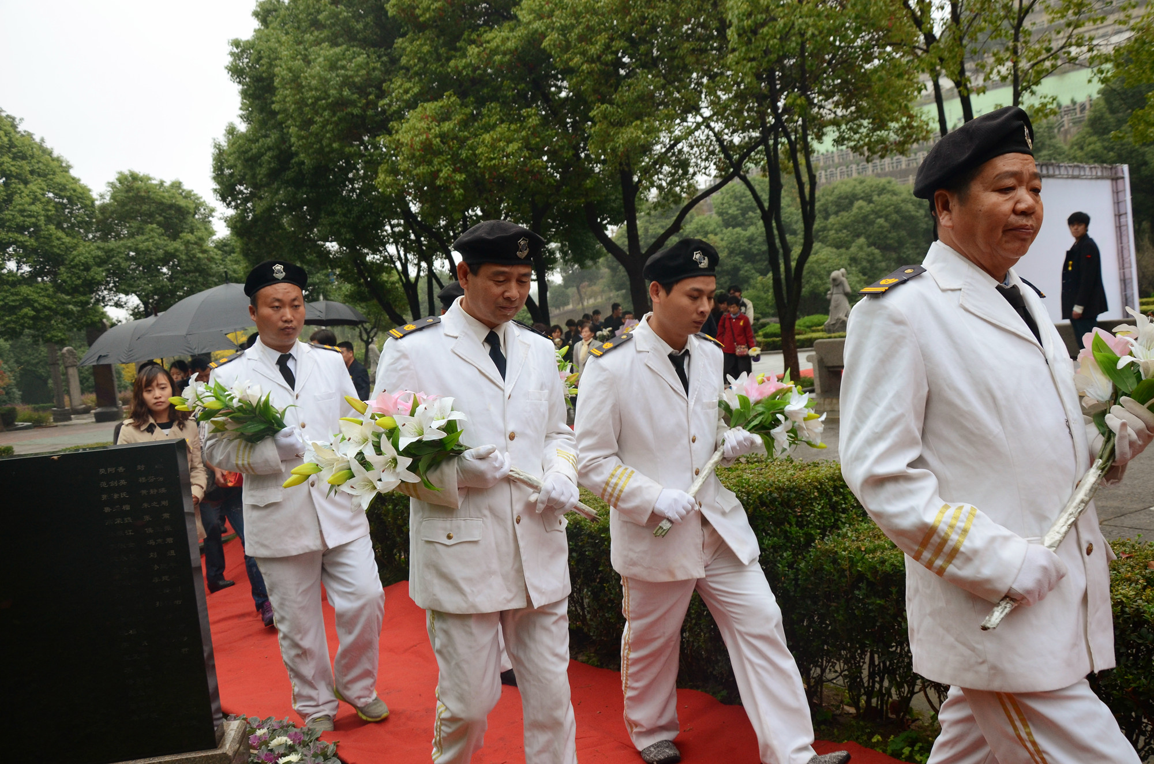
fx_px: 1008
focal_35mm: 32
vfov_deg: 41.5
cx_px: 577
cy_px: 382
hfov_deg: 59.6
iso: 640
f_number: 5.6
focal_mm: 21
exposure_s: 1/200
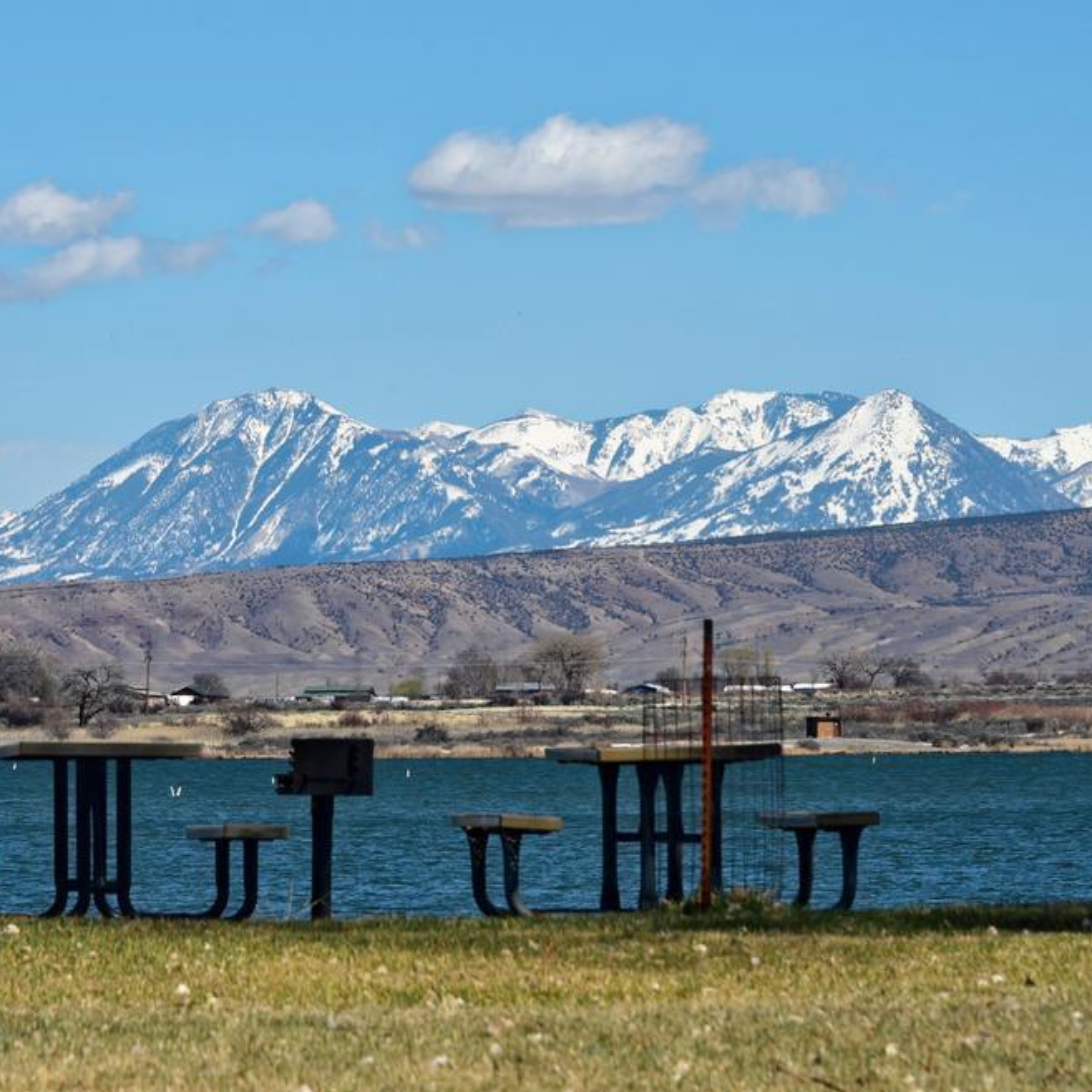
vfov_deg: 7.1
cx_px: 365
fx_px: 8851
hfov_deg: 7.1
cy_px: 454
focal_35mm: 248
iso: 100
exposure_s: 1/320
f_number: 10
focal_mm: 160
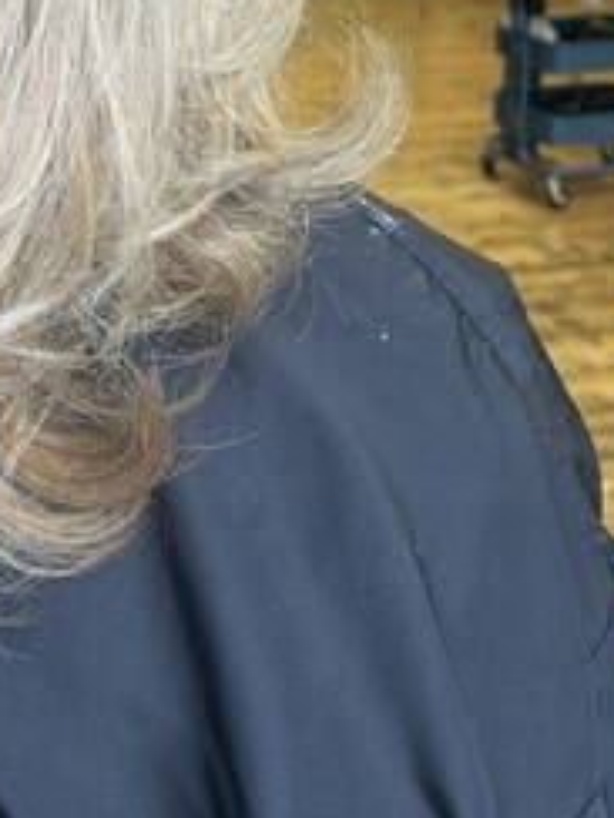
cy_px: -101
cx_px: -34
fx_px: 1514
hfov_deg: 21.9
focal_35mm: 64
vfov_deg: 27.5
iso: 80
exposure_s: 1/50
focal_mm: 5.7
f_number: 1.5
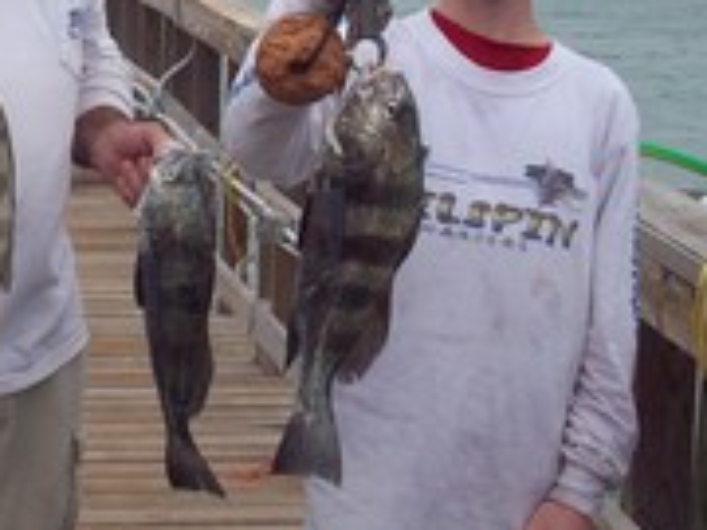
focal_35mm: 142
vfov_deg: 10.4
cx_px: 185
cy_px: 39
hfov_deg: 13.9
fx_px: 2900
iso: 80
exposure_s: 1/349
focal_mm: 10.7
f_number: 7.6
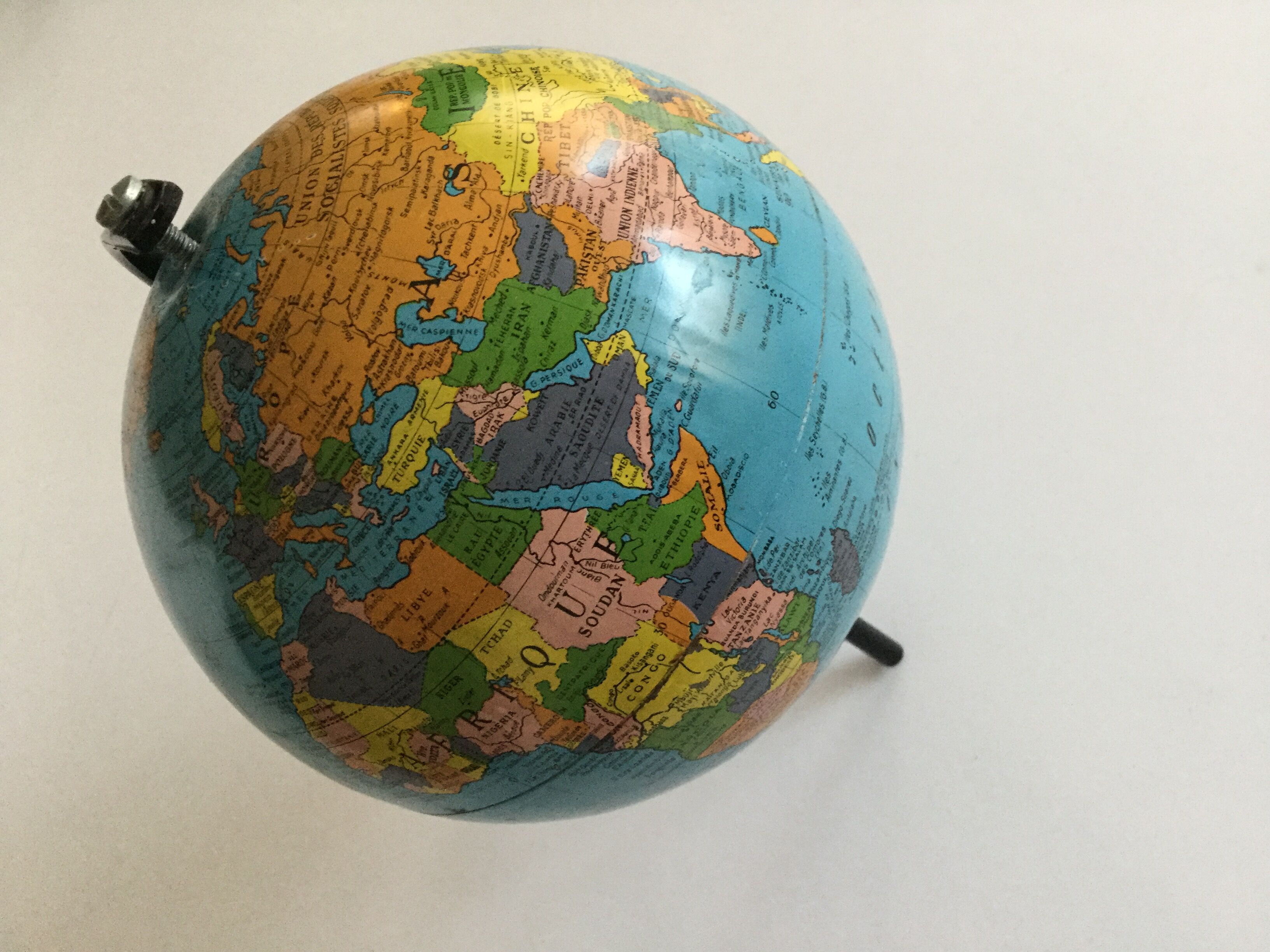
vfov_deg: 45.4
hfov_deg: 58.4
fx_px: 1137
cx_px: 635
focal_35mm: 31
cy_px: 476
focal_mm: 3.3
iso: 200
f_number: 2.4
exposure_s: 1/33
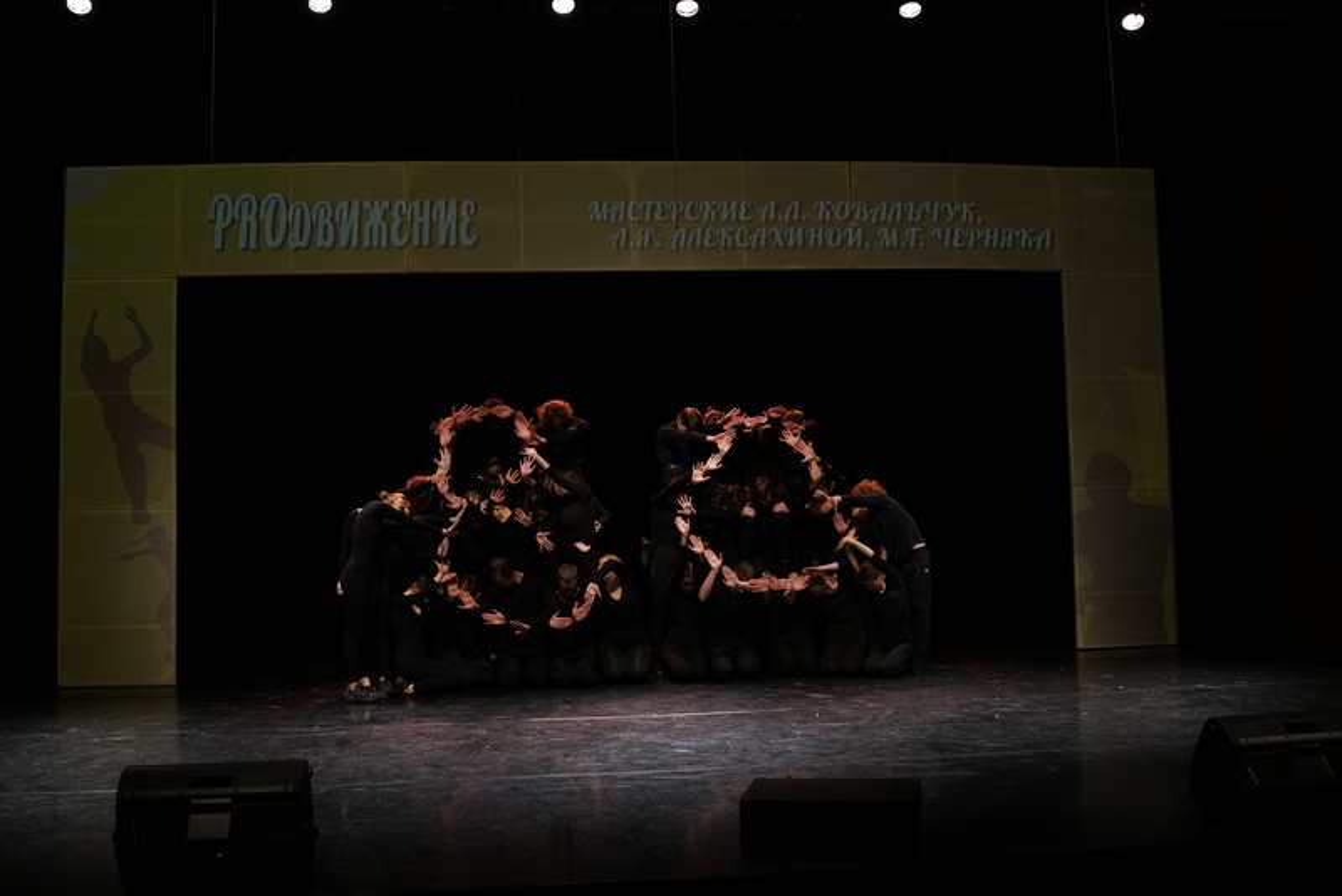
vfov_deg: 37.9
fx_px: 1305
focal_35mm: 35
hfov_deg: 54.4
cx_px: 671
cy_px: 448
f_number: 4.5
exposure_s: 1/200
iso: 1600
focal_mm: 35
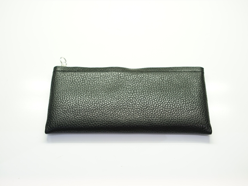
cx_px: 127
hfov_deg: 32.2
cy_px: 93
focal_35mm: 60
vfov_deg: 24.4
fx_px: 430
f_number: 4
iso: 400
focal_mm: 55
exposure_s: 1/60
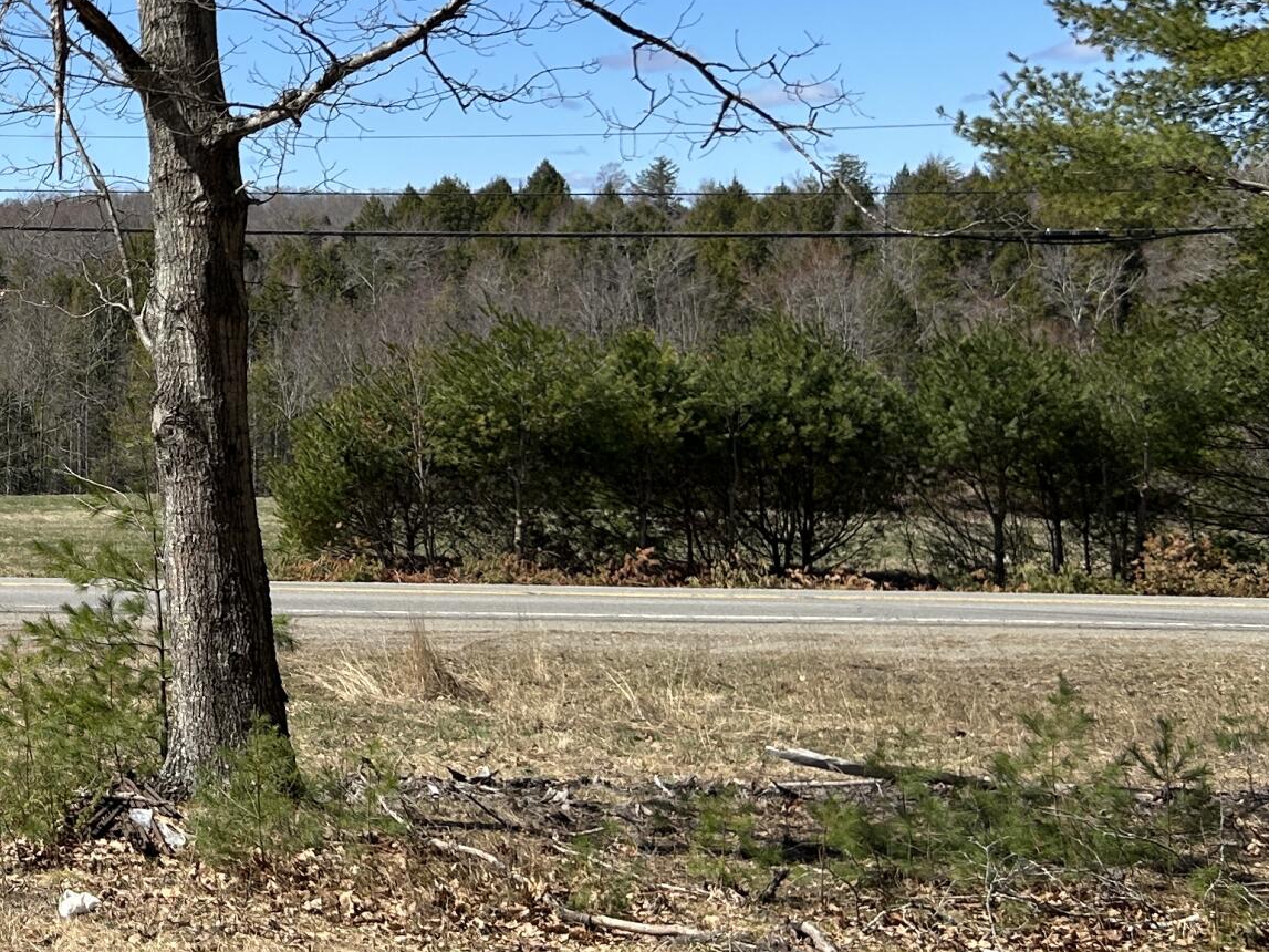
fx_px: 2493
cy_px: 247
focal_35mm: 68
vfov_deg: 21.4
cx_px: -236
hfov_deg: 25.7
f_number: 1.5
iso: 50
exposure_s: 1/4274
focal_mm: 5.7
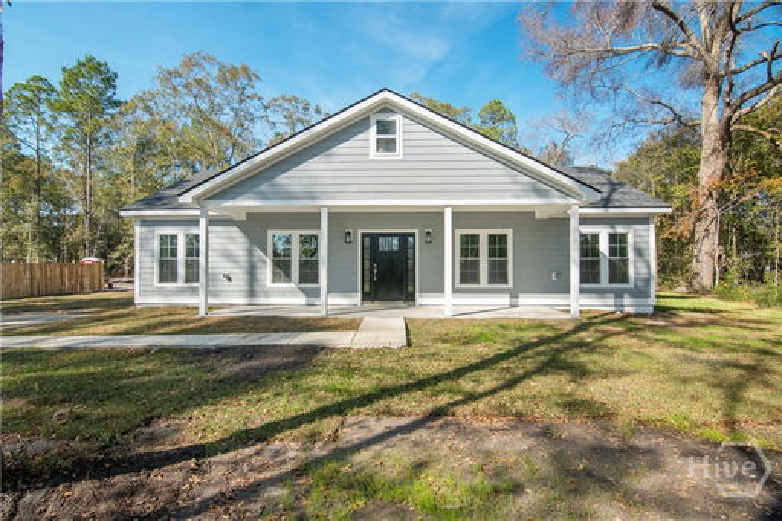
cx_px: 391
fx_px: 358
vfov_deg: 72.0
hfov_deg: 95.0
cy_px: 260
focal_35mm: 16
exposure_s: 1/40
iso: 100
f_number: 7.1
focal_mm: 11
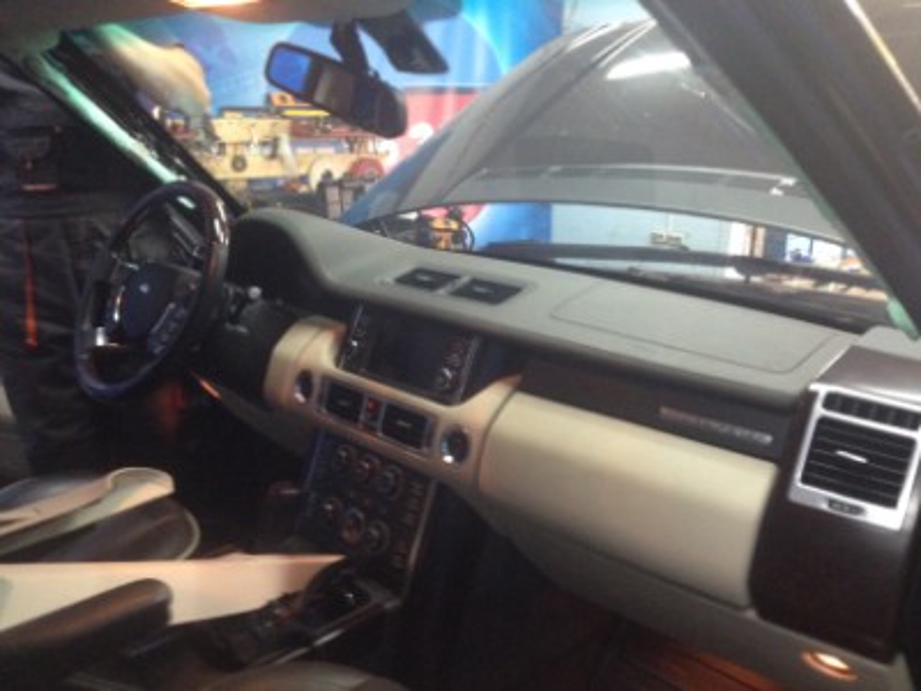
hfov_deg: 52.6
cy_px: 346
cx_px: 460
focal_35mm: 35
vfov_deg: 40.7
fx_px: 931
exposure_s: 1/20
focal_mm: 4.28
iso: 320
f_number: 2.4
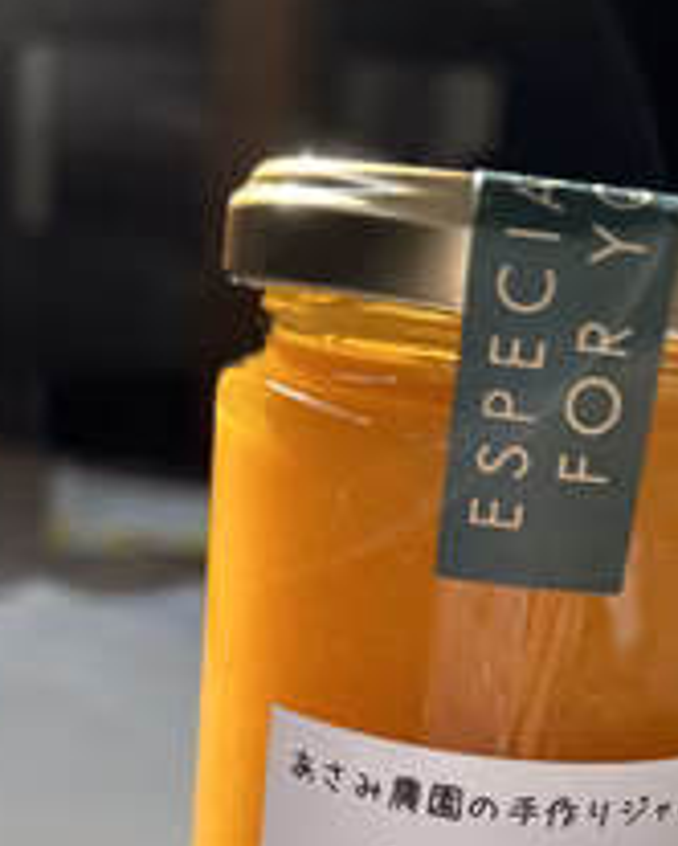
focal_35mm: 49
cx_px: 421
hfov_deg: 30.8
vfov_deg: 35.3
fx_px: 1227
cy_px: 793
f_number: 1.5
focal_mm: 5.7
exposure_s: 1/1089
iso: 50
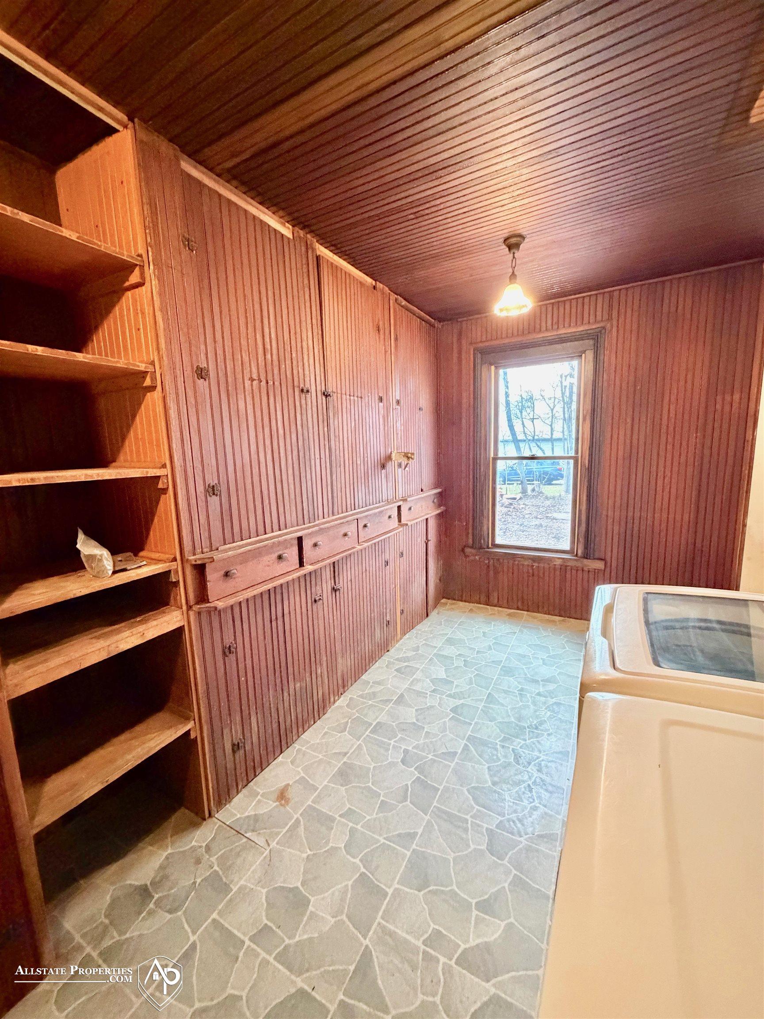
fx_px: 412
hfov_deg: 85.7
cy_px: 510
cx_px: 382
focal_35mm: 14
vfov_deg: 102.1
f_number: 2.2
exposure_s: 1/60
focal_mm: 2.22
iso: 1250
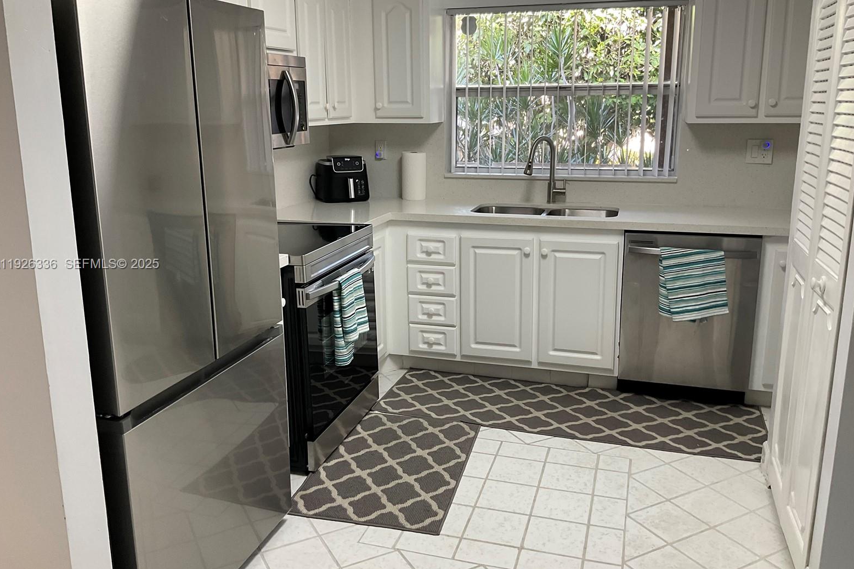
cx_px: 427
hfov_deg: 60.3
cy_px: 265
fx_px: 735
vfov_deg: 42.3
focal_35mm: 31
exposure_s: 1/60
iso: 50
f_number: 1.8
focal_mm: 3
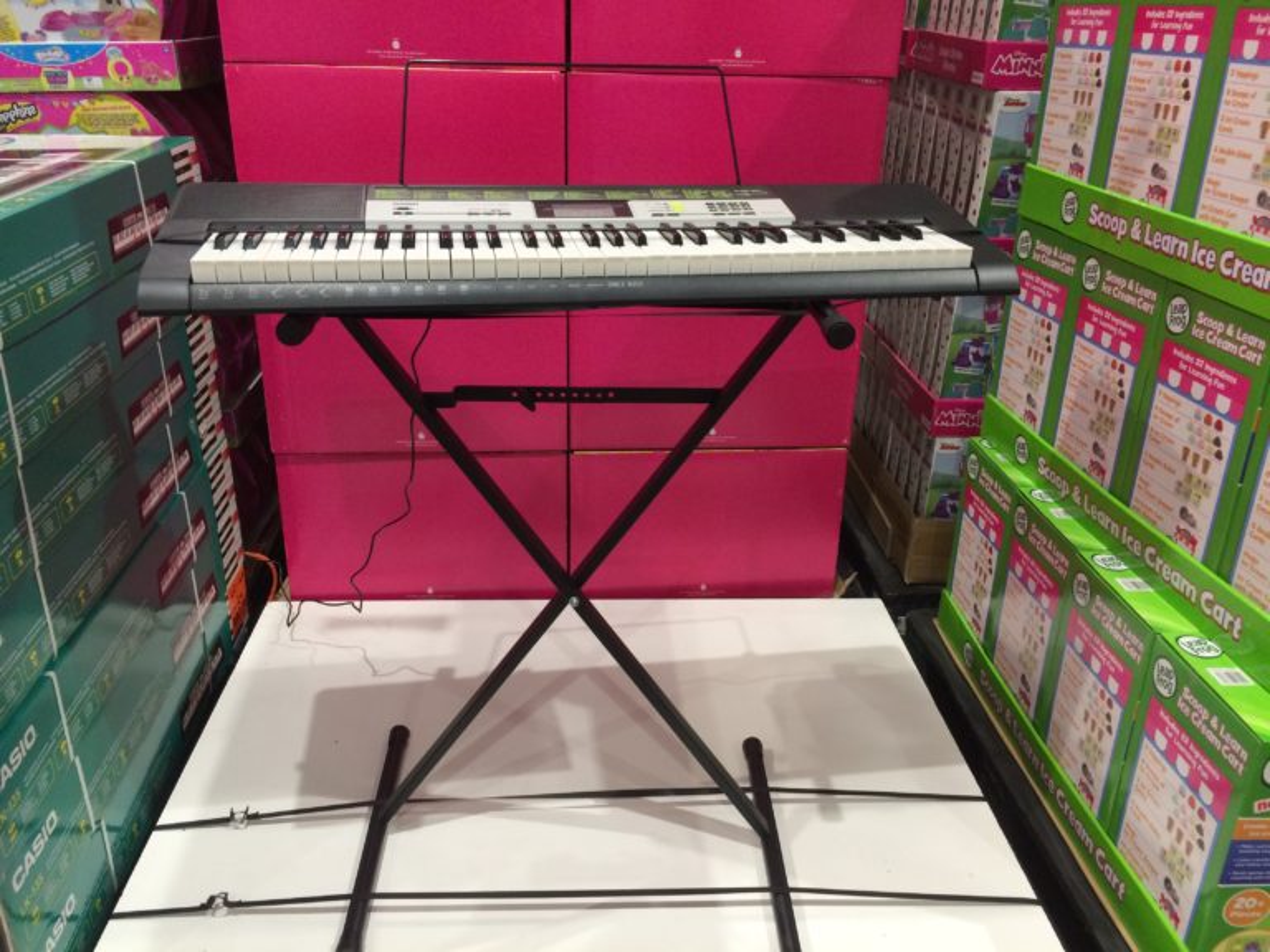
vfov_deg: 48.2
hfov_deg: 61.7
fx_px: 1064
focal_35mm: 29
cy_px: 476
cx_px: 635
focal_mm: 4.15
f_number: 2.2
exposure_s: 1/33
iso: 80
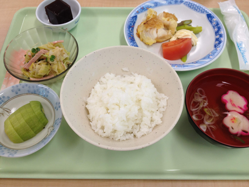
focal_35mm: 35
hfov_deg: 52.6
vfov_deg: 40.7
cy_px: 94
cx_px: 124
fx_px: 252
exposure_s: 1/60
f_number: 2.4
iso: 64
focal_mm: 4.28
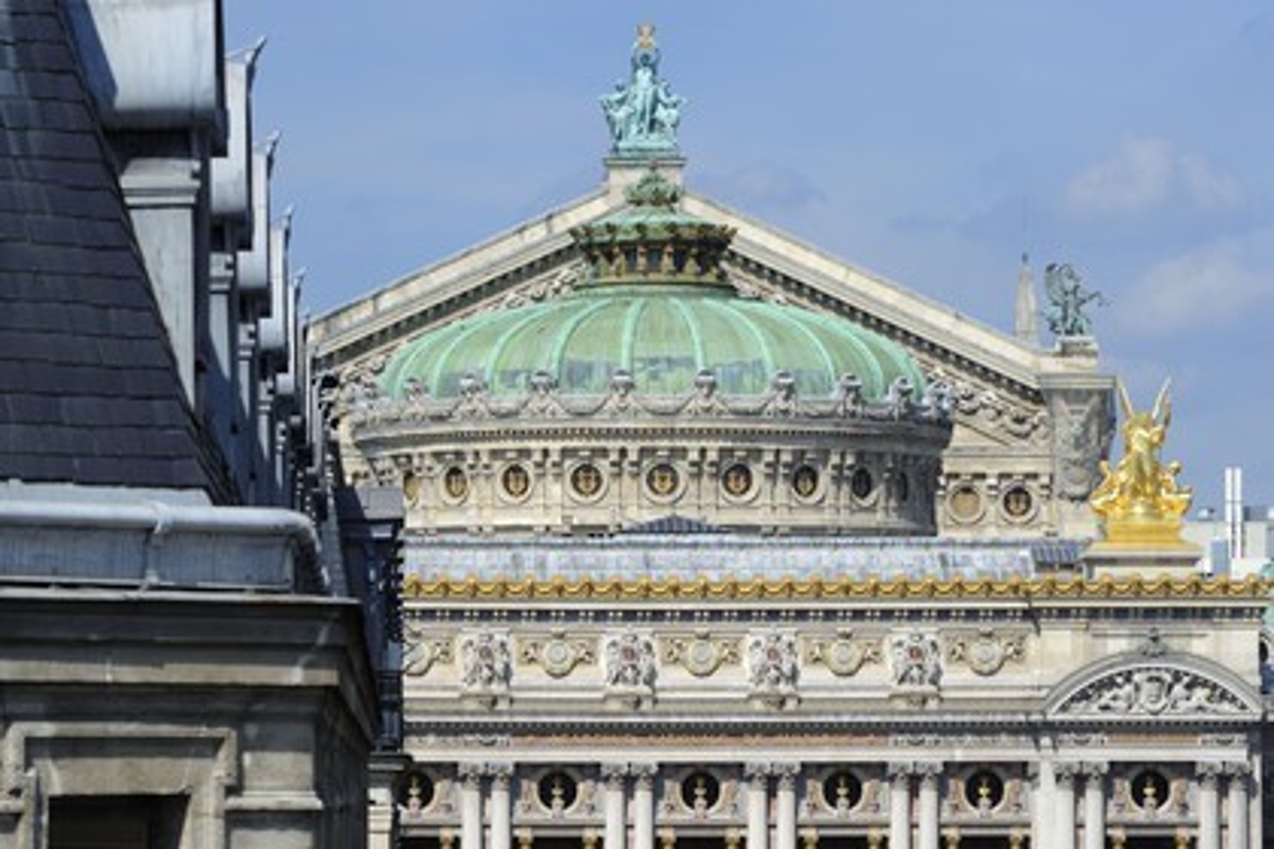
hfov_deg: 11.1
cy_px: 424
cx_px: 637
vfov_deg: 7.4
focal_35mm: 185
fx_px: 6546
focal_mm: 185
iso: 200
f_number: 18
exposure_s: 1/125
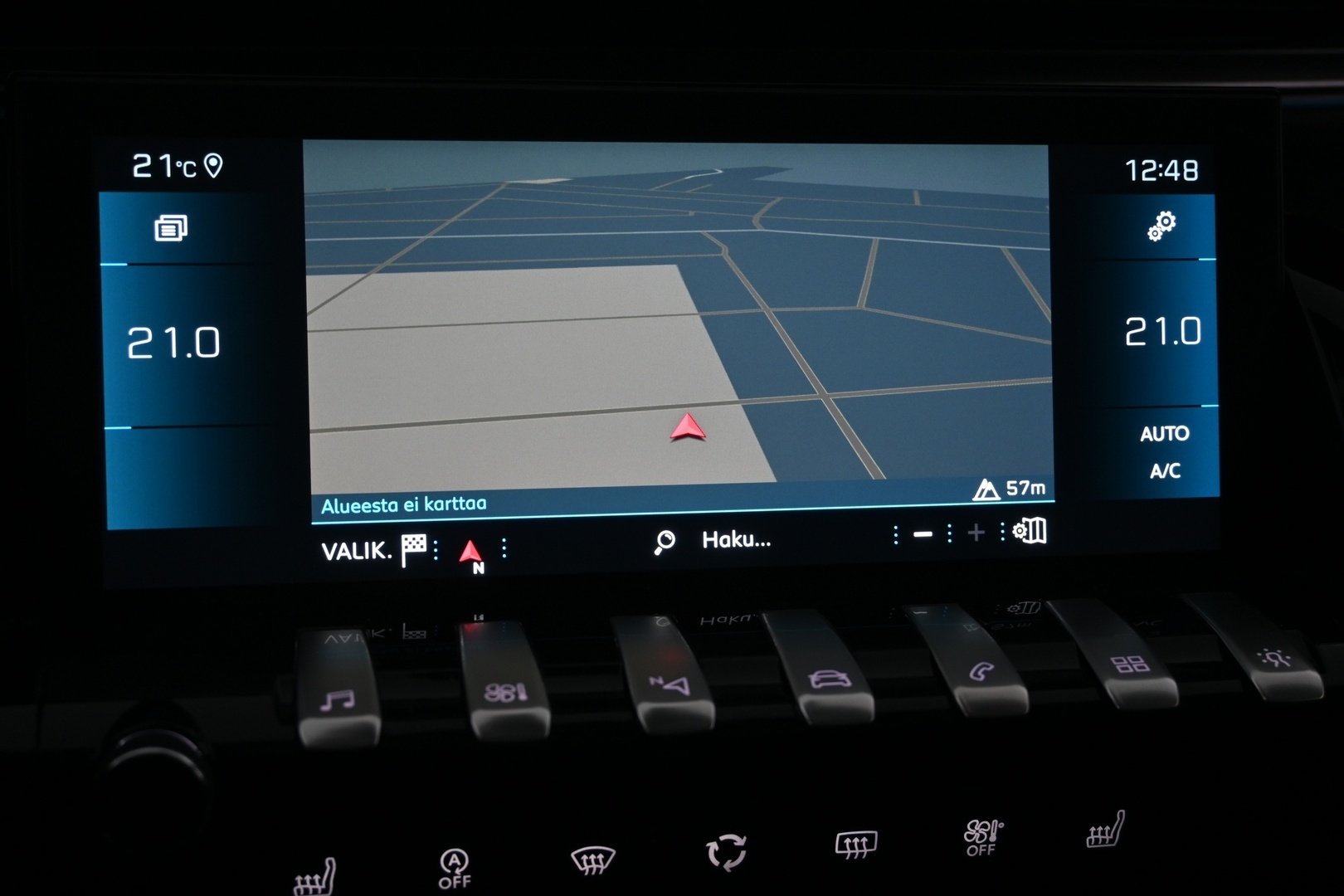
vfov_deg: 27.3
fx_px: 1848
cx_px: 672
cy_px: 448
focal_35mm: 50
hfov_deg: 40.0
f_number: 5
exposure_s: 1/50
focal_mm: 33
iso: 400
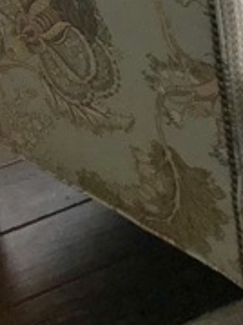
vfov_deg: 10.7
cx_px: 412
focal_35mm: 160
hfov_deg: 8.9
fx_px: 1499
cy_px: -443
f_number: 1.8
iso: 20
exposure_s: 1/167
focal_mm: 3.99
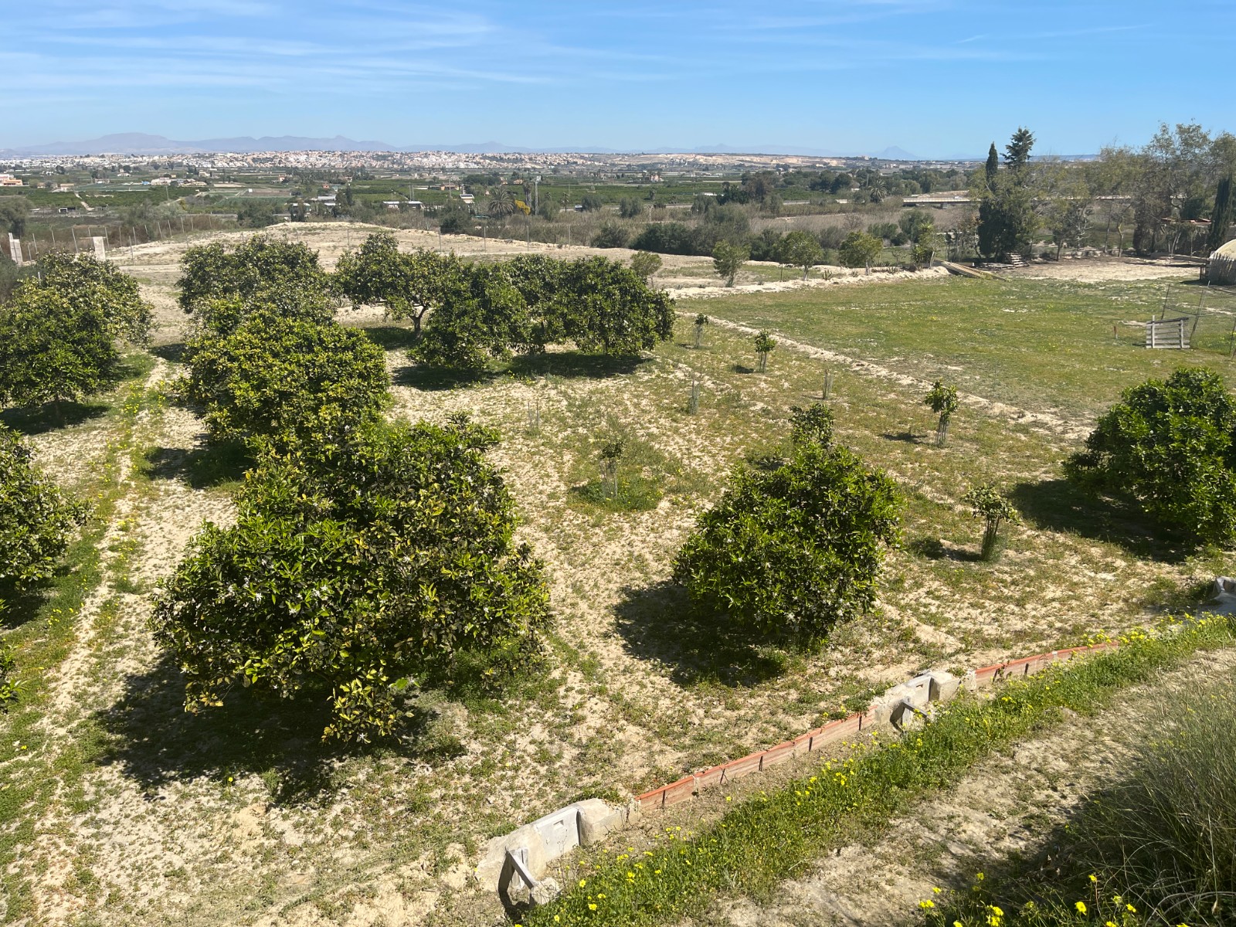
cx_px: 618
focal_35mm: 25
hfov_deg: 69.4
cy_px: 464
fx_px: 893
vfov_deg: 54.9
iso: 32
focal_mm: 5.1
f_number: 1.6
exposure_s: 1/3788
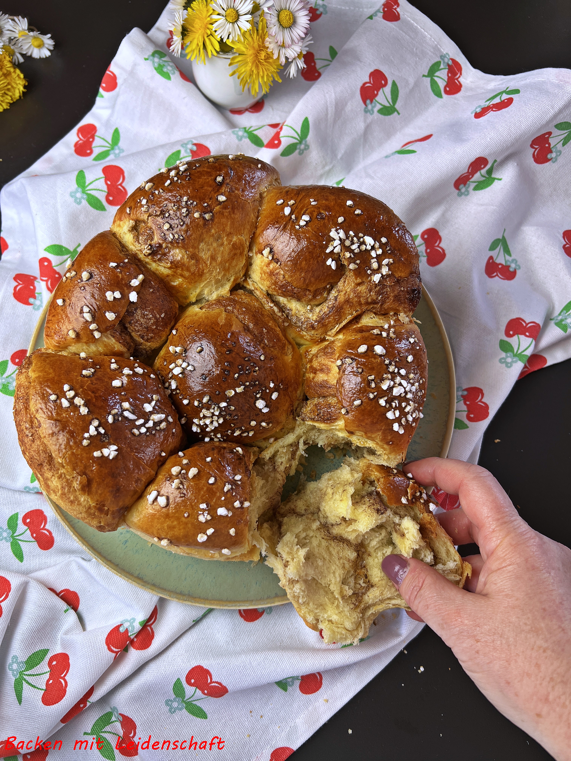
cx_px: 286
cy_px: 380
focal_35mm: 26
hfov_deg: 53.1
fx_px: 572
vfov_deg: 67.3
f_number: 1.5
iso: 32
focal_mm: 5.7
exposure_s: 1/100
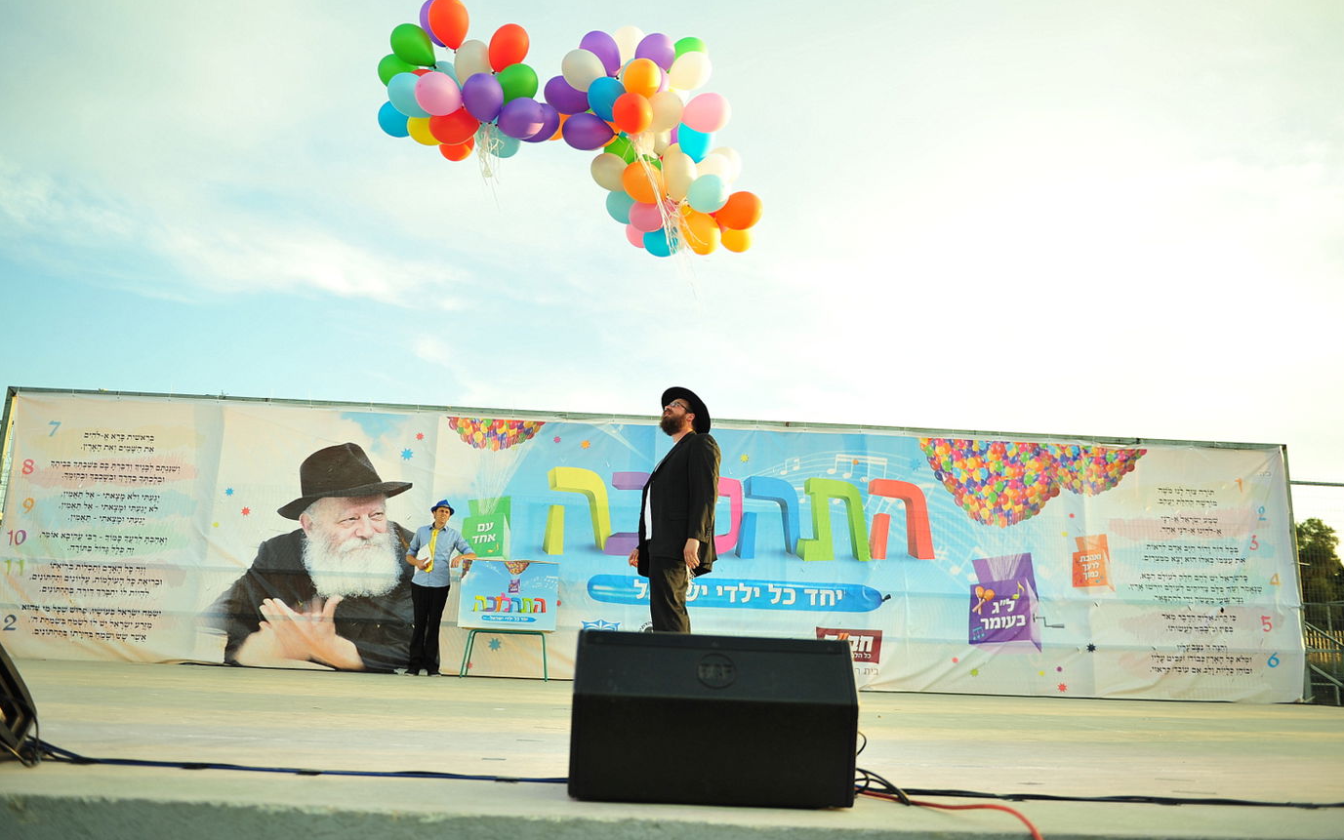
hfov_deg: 64.6
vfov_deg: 43.1
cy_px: 390
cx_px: 667
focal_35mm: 29
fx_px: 1062
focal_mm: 28
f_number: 2.8
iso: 250
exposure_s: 1/500
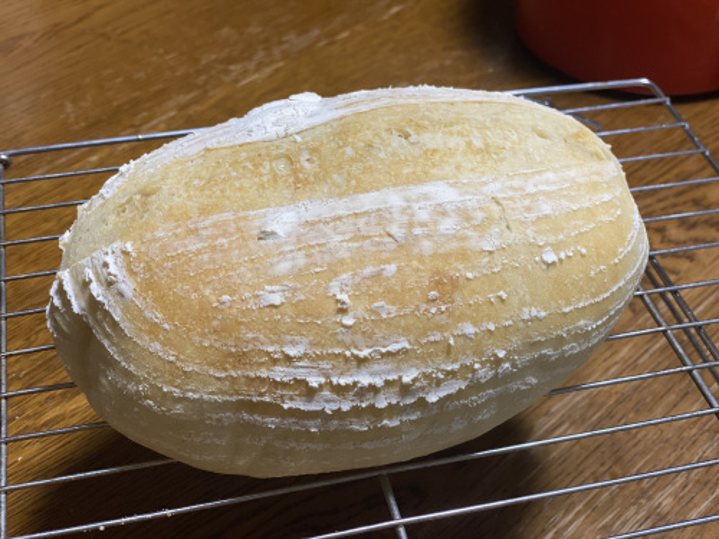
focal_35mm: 52
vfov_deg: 28.0
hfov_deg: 36.8
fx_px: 1080
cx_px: 360
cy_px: 270
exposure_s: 1/120
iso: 200
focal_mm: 6
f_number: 2
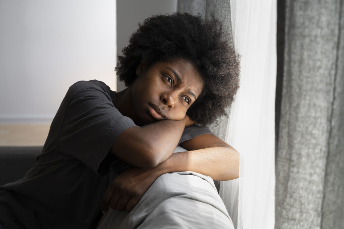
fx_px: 468
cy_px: 114
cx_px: 172
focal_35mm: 49
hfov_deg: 40.4
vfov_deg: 27.5
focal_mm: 49
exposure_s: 1/800
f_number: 3.5
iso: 500
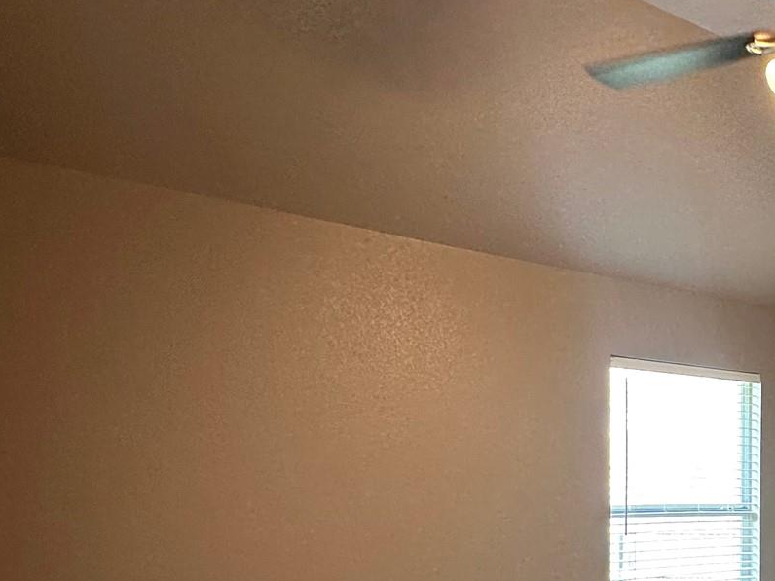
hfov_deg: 43.0
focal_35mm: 36
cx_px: 799
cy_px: 509
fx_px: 806
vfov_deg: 37.4
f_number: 2.2
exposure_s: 1/120
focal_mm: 2.22
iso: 160
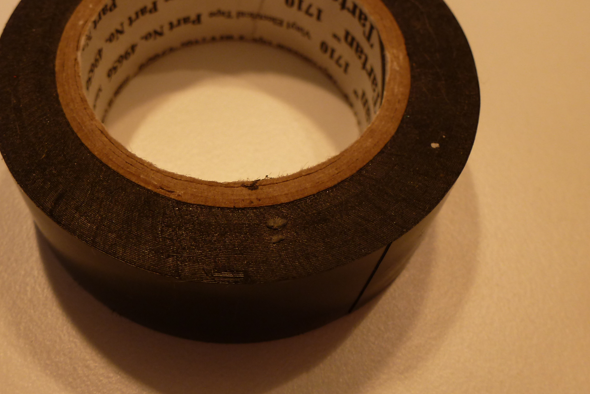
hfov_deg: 52.6
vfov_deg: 35.9
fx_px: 590
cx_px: 222
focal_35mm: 36
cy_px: 89
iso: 125
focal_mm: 4.3
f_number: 3.3
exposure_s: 1/60
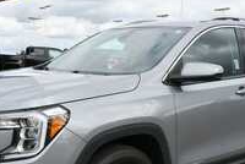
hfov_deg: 33.4
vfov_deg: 22.4
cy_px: 132
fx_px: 409
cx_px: 122
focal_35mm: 60
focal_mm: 20
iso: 140
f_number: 8
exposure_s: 1/250
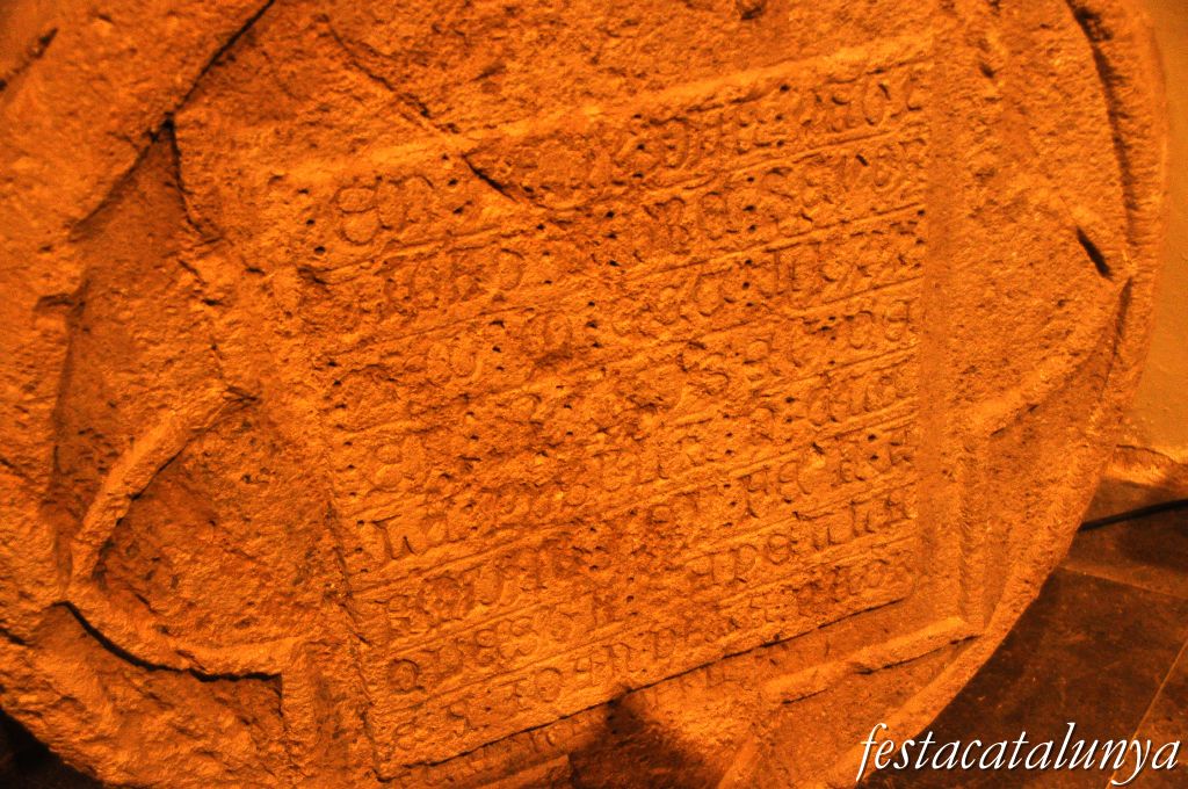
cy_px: 394
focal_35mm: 57
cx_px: 594
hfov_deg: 35.1
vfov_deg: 23.7
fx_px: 1879
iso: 1600
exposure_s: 1/40
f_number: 4.2
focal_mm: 38
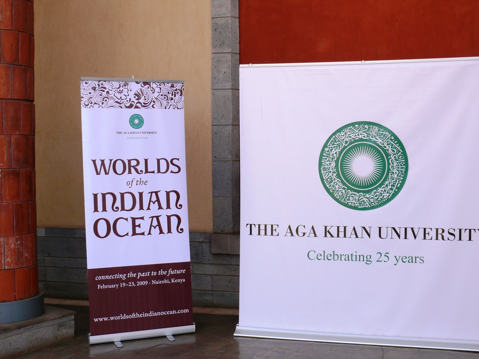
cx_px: 240
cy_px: 180
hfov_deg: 39.7
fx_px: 664
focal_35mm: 48
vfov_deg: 30.3
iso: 100
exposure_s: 1/200
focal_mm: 9.3
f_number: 4
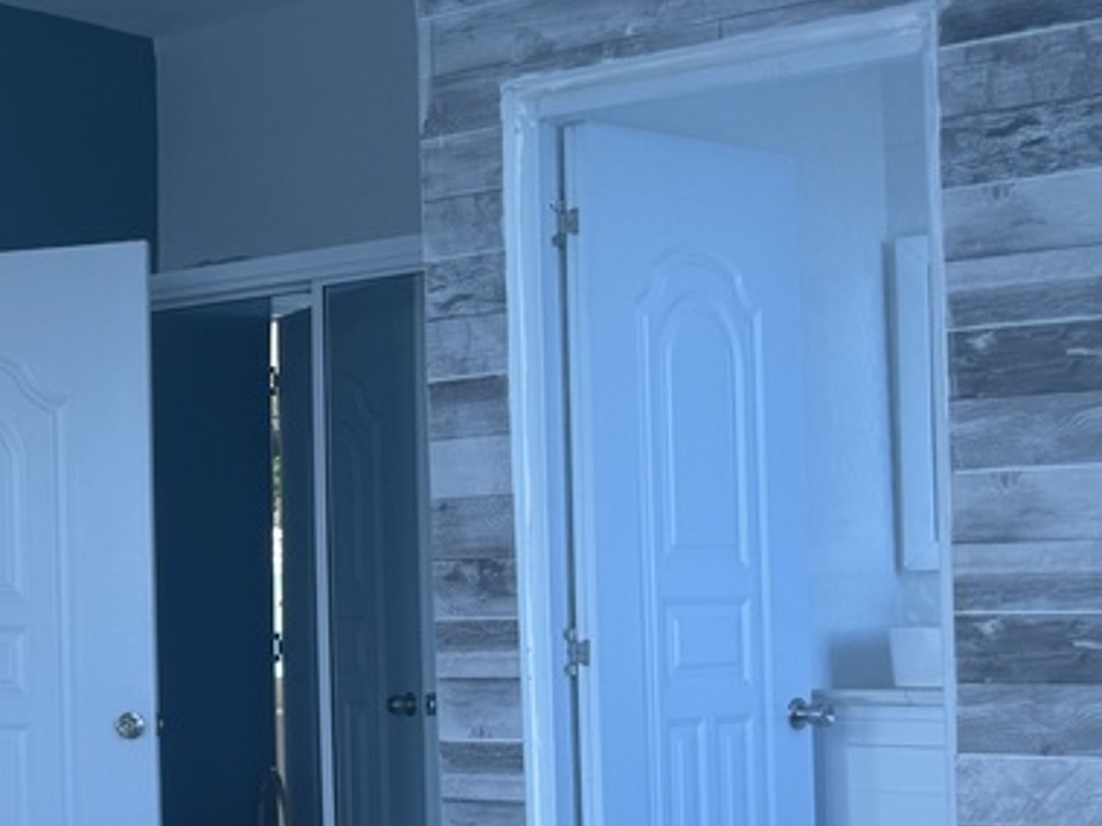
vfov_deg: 19.3
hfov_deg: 23.3
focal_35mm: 76
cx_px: -259
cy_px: 579
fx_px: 2419
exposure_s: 1/154
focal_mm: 6.76
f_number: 1.78
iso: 64
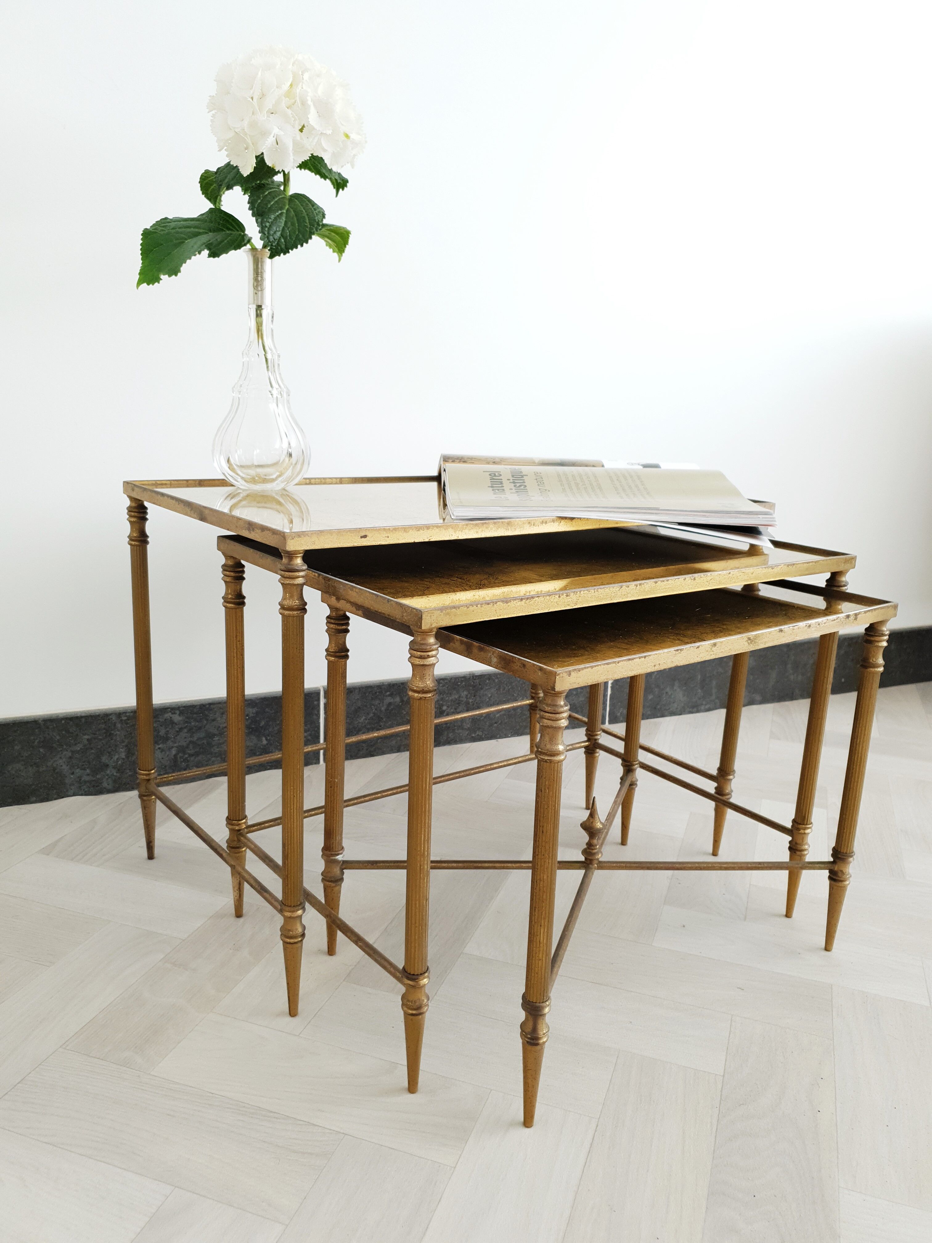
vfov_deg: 67.3
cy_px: 622
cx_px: 466
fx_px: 933
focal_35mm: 26
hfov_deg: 53.1
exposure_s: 1/120
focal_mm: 4.3
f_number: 1.5
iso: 80
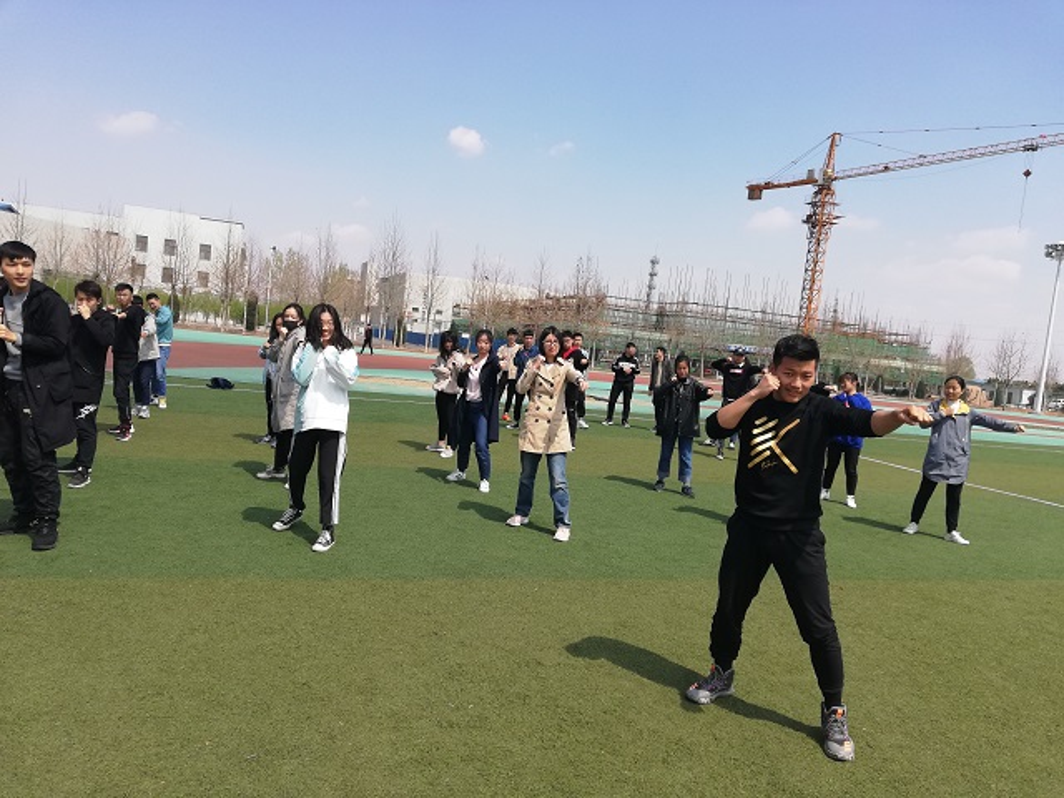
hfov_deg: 67.3
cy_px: 399
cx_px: 532
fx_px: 799
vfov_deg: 53.1
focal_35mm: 26
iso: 50
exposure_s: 1/960
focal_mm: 3.81
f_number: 2.2
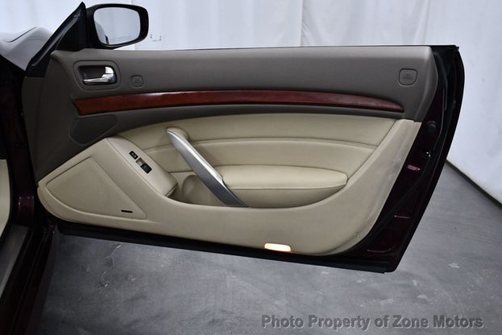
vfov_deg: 36.0
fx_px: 516
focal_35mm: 37
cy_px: 165
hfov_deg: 51.9
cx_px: 252
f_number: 3.5
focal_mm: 18
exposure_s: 1/125
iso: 900
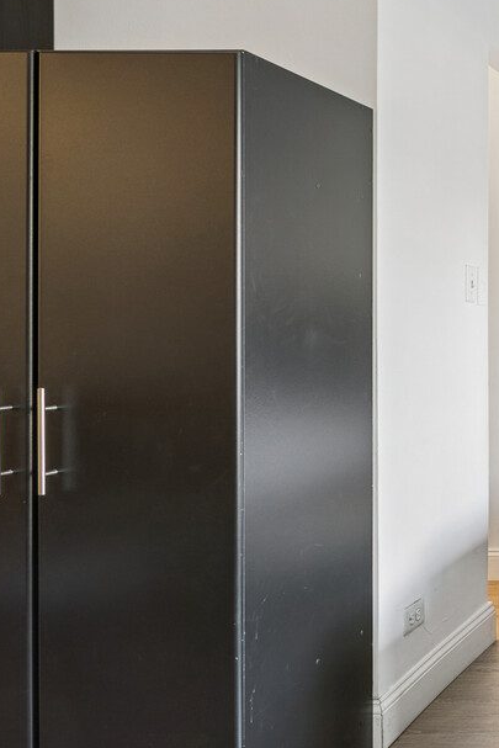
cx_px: 834
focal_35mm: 42
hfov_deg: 22.7
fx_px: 873
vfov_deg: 46.3
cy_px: 341
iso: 100
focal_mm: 17
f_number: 8
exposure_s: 1/1.25
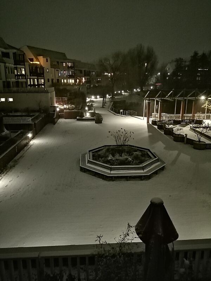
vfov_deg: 67.3
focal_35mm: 26
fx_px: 211
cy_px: 140
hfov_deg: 53.1
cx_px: 106
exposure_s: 4
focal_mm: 3.6
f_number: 1.8
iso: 1000
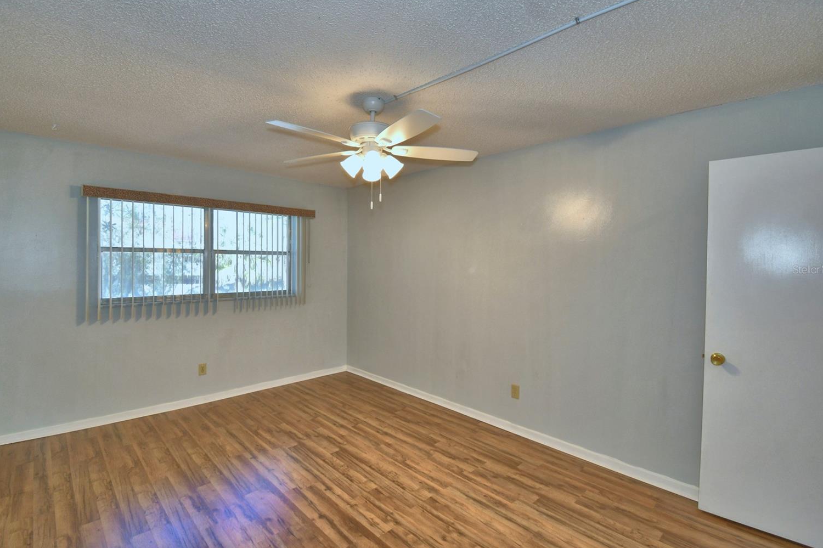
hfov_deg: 96.7
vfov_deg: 73.7
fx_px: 366
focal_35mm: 16
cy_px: 269
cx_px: 403
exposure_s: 1/30
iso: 200
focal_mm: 10
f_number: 4.5
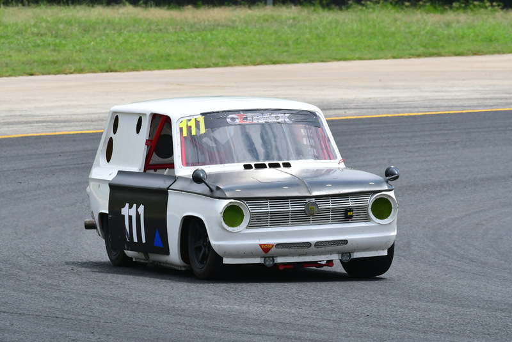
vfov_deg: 2.9
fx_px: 6829
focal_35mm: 480
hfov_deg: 4.3
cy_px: 171
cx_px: 256
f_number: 13
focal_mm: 320
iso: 640
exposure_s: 1/640
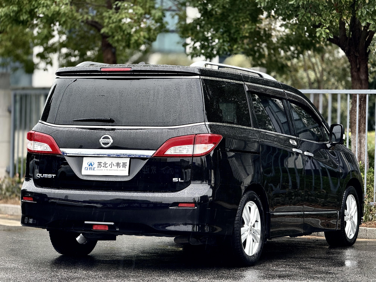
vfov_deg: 12.3
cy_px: 141
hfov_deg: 16.4
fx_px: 1303
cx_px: 188
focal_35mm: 120
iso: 50
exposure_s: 1/167
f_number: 2.8
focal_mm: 15.66
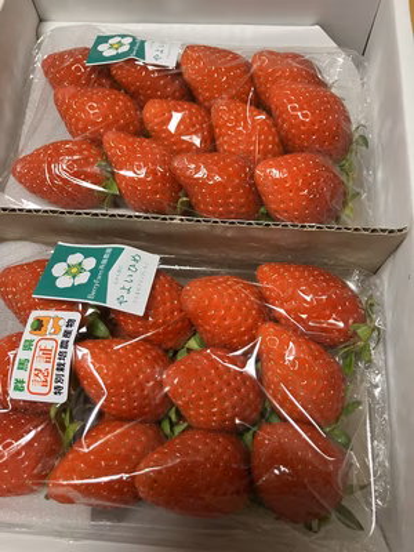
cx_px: 207
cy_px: 276
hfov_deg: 49.7
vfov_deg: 63.4
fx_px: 446
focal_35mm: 28
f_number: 1.8
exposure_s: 1/50
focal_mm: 3.99
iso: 160
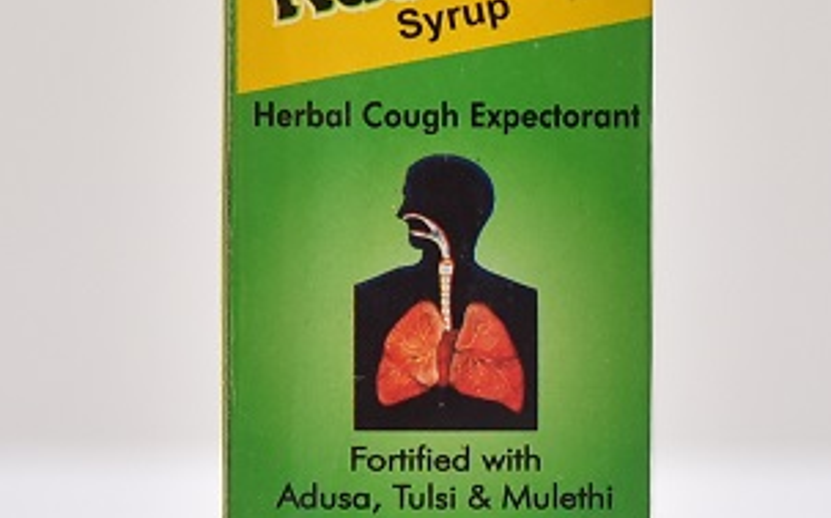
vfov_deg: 7.8
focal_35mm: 168
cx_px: 431
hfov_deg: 12.5
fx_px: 3803
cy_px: 334
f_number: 4.5
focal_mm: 95
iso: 1600
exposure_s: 1/125
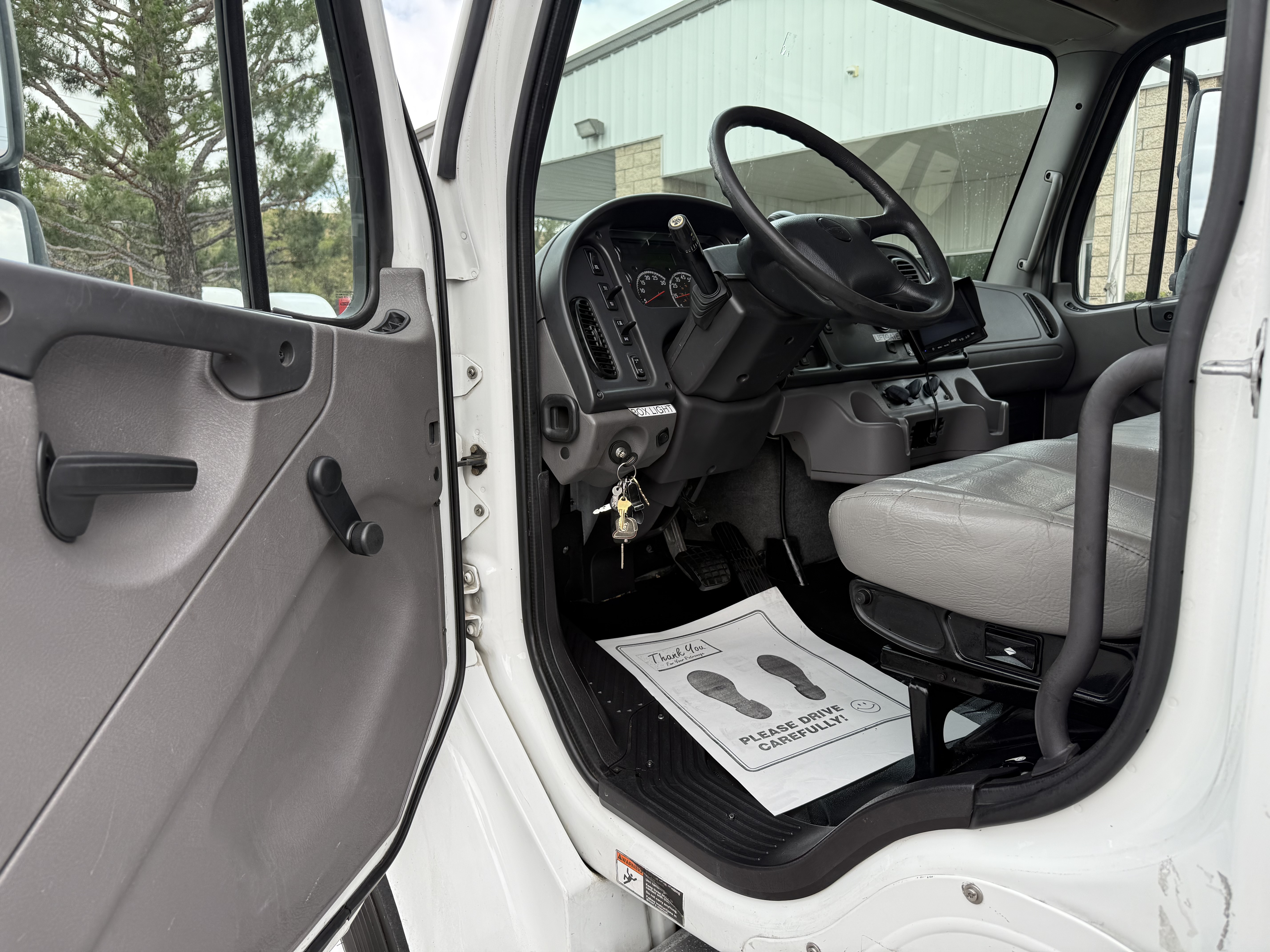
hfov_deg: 71.6
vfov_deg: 56.8
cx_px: 635
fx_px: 881
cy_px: 476
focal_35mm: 24
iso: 80
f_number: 1.78
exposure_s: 1/602
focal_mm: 6.76
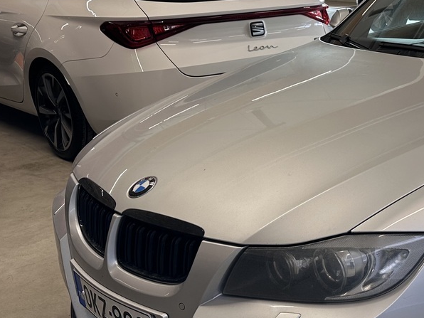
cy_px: 150
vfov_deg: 25.2
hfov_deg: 30.6
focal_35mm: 58
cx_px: 435
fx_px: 710
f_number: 1.78
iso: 64
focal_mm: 6.86
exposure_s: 1/128
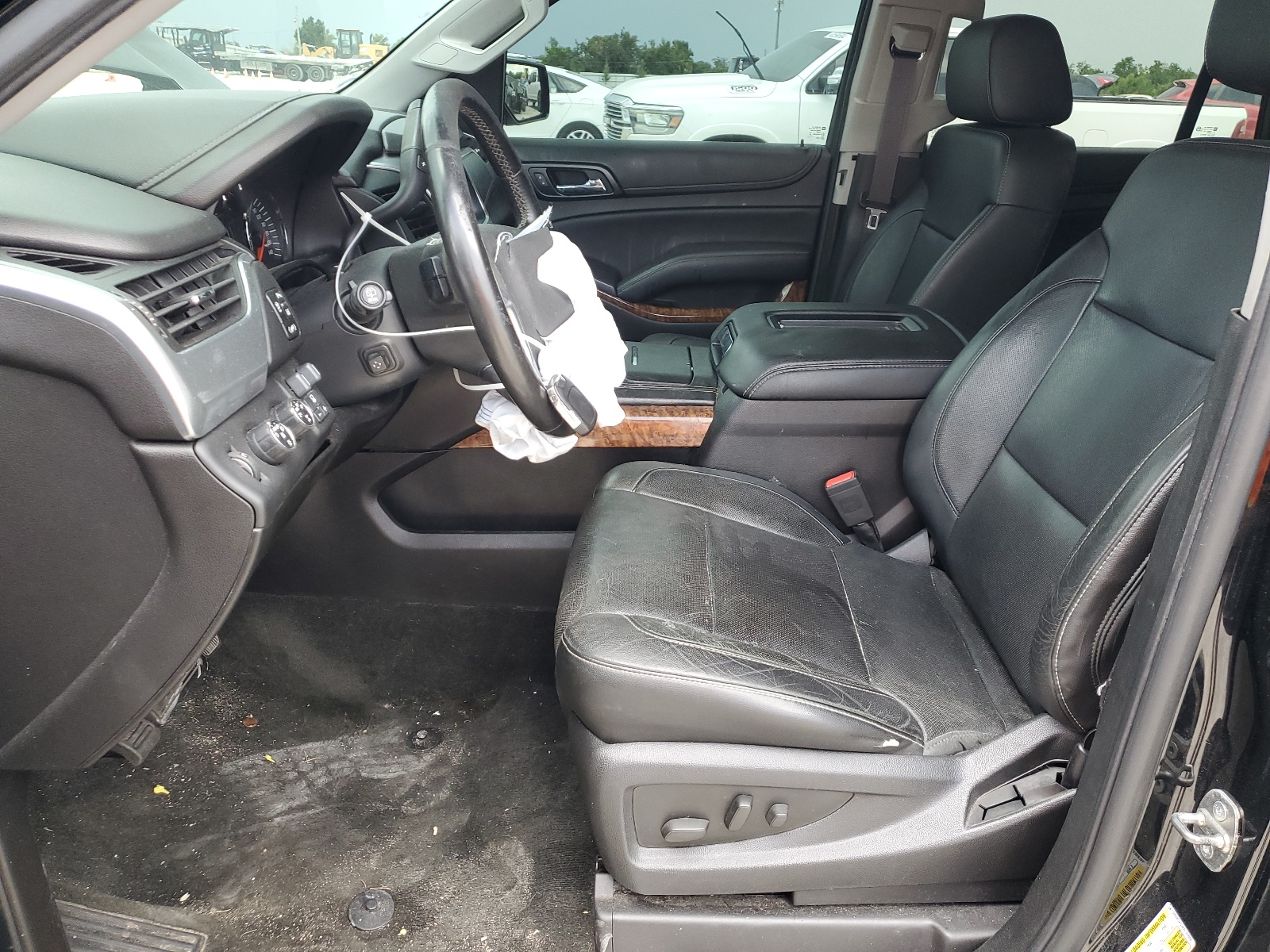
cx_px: 635
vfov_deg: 53.1
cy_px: 476
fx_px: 954
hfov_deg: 67.3
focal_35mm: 26
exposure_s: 1/120
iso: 85
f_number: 1.5
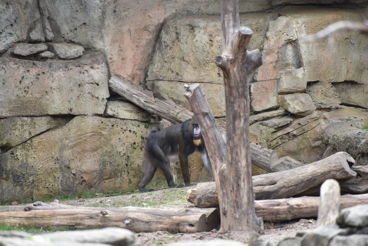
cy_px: 123
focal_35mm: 301
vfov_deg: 4.6
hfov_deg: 6.8
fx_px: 3077
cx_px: 184
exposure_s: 1/640
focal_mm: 300
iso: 1400
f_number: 5.6
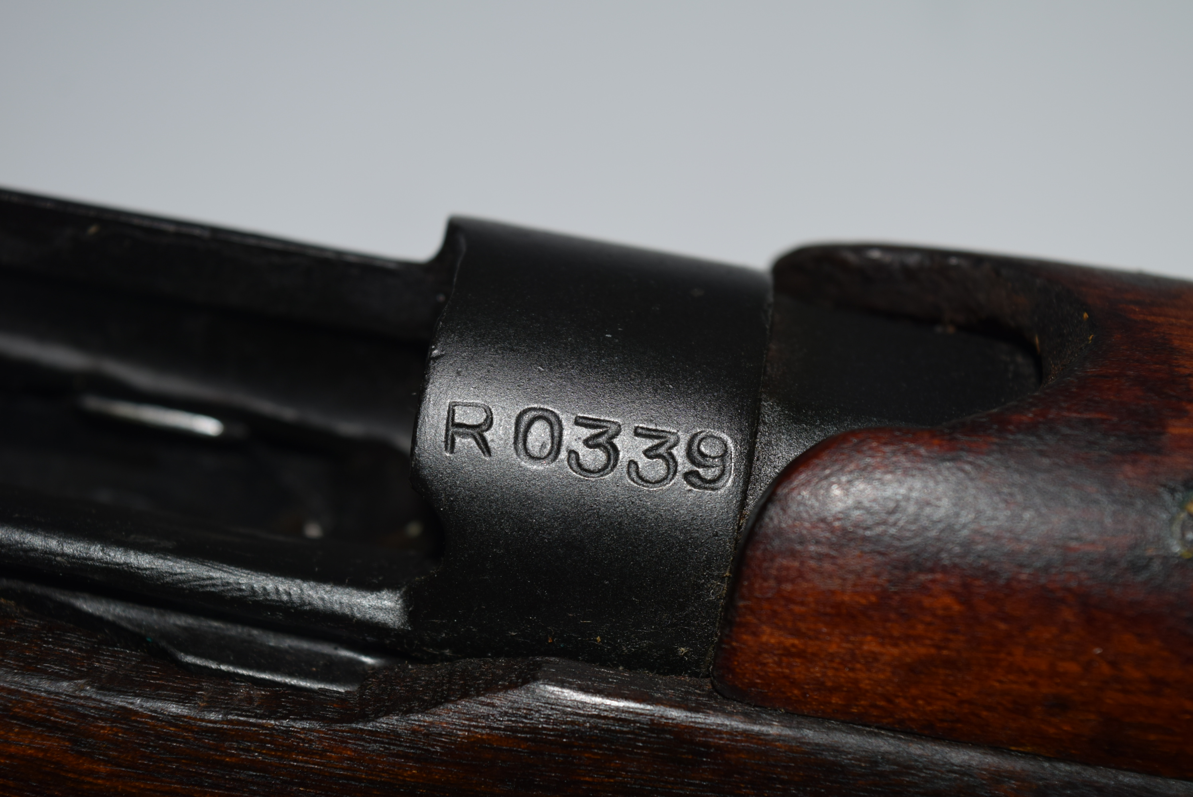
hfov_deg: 28.1
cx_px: 596
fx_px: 2388
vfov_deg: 19.0
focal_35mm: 72
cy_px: 398
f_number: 8
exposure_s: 1/60
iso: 100
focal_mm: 48
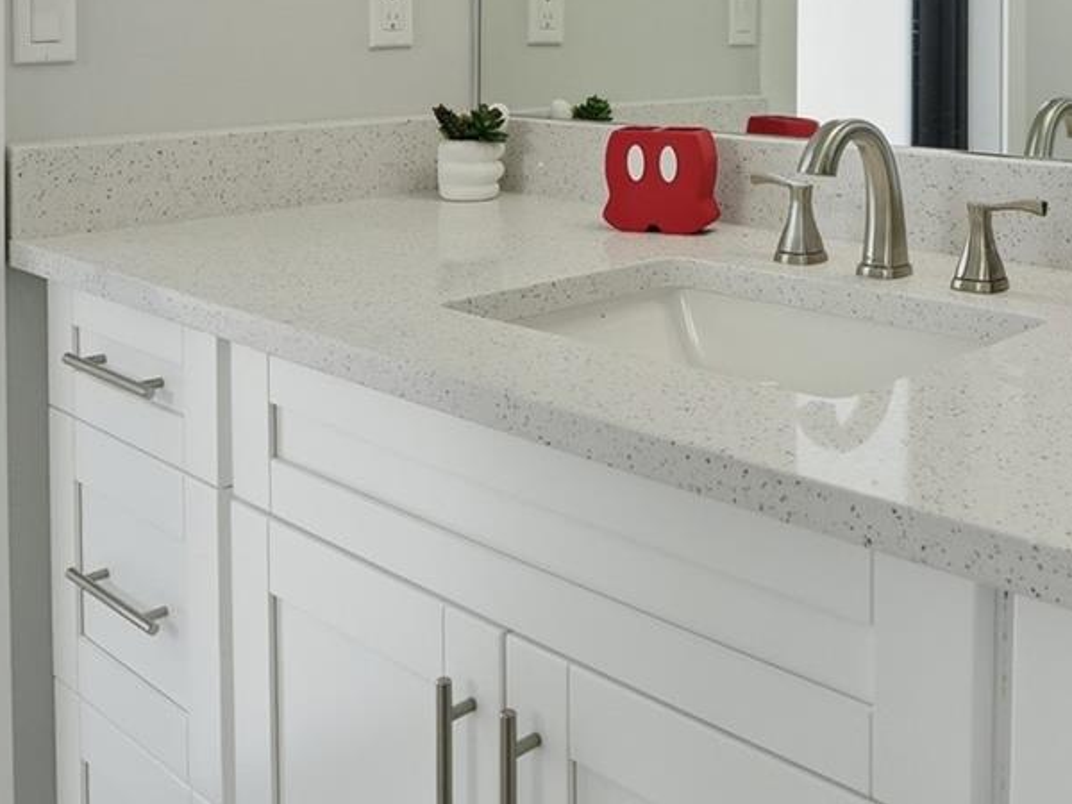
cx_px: 722
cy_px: 27
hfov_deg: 45.0
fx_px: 1270
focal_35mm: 41
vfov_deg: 32.7
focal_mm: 16
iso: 400
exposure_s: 1/500
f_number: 9
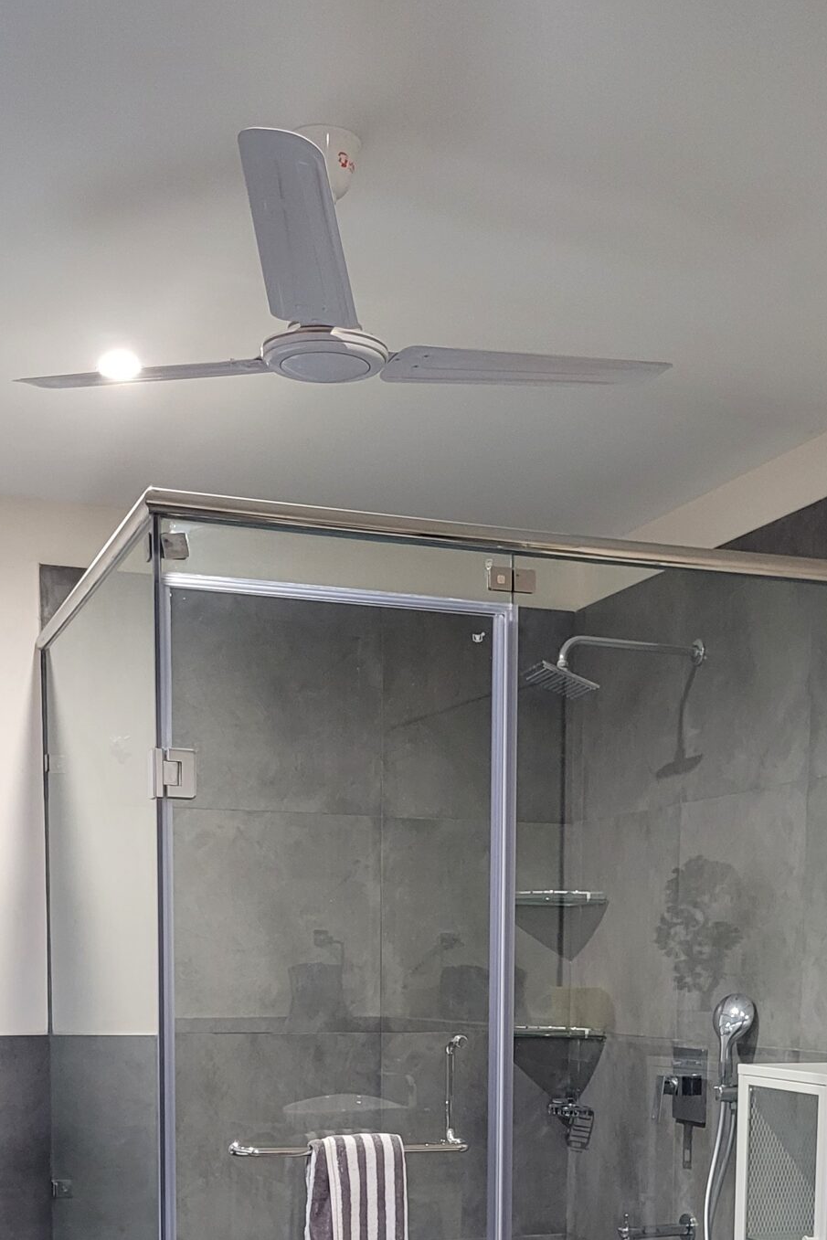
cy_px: 1124
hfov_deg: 26.5
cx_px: 468
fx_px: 1757
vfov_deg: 36.4
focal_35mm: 51
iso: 400
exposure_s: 1/50
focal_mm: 5.4
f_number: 1.8
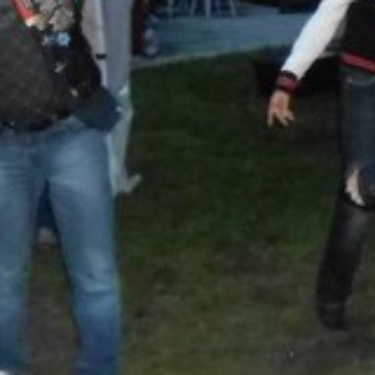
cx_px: 370
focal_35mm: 92
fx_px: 1128
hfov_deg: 18.4
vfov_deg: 18.7
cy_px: 80
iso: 1250
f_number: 3.5
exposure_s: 1/25
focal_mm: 4.6
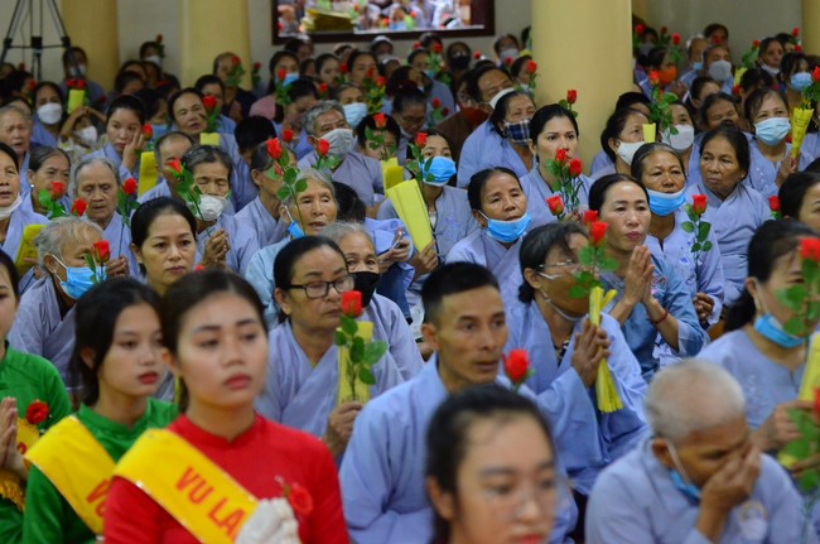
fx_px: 2388
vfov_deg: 13.0
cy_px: 272
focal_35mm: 105
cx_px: 410
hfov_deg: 19.5
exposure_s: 1/160
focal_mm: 70
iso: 4000
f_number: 2.8
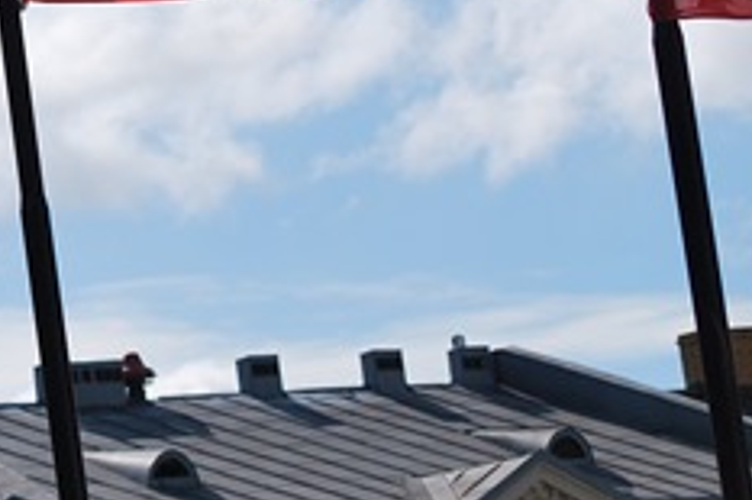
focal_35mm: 341
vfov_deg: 4.0
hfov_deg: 6.0
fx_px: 7118
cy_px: -319
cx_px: -178
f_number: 5.6
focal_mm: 66
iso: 100
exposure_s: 1/1250
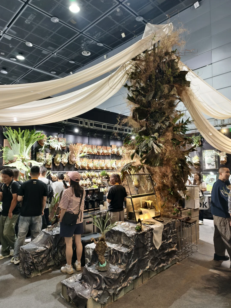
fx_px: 205
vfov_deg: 73.9
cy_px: 154
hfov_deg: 58.9
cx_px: 116
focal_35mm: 23
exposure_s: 1/100
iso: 716
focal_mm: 6.54
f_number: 1.57
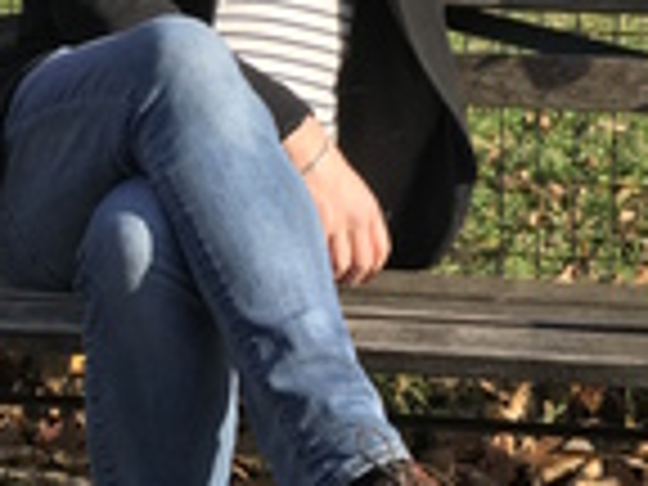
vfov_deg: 10.6
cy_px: -47
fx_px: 2583
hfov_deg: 14.1
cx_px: 612
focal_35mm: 138
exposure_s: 1/303
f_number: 2.8
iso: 20
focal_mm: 6.6
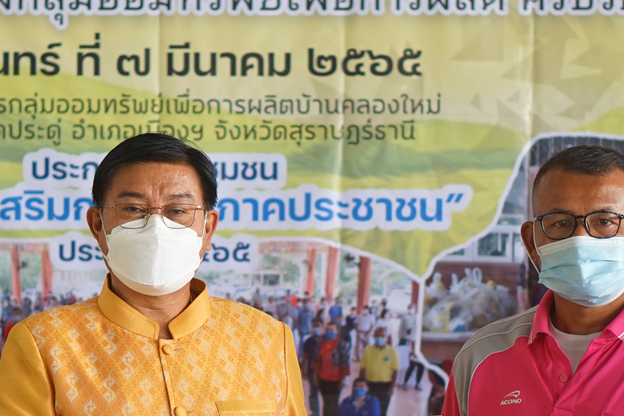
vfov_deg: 8.5
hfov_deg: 12.7
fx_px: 2808
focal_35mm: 162
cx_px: 247
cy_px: 235
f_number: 1.8
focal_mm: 50
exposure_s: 1/400
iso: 320
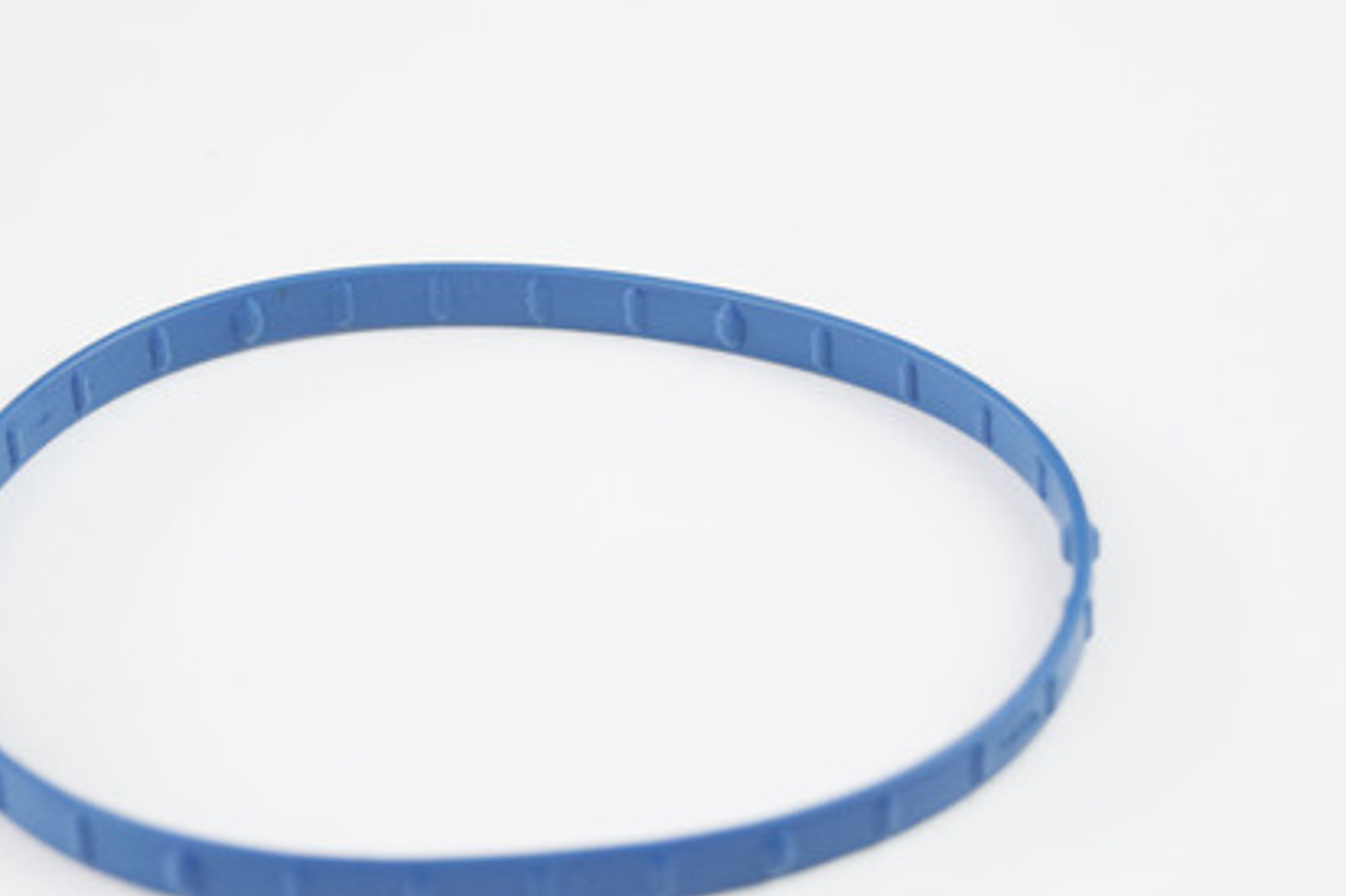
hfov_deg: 21.9
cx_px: 512
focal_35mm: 93
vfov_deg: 14.7
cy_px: 572
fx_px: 3476
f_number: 5
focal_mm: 40
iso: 900
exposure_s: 1/60
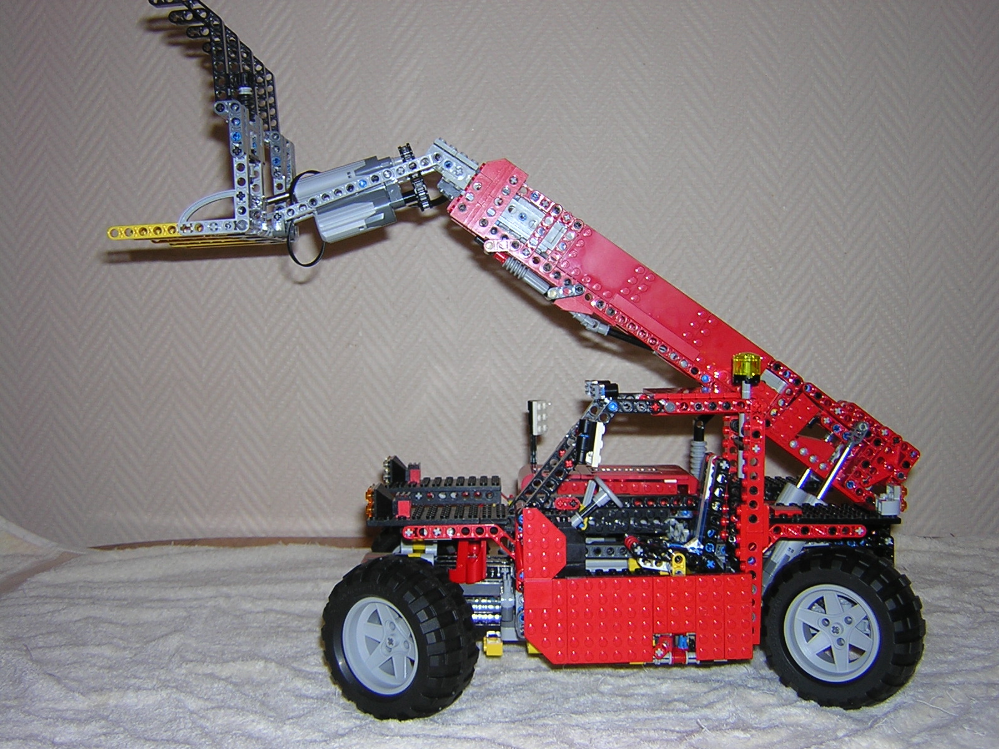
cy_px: 374
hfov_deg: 46.8
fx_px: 1154
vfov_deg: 36.0
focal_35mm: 40
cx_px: 500
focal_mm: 5.2
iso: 100
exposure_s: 1/60.1
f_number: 2.7
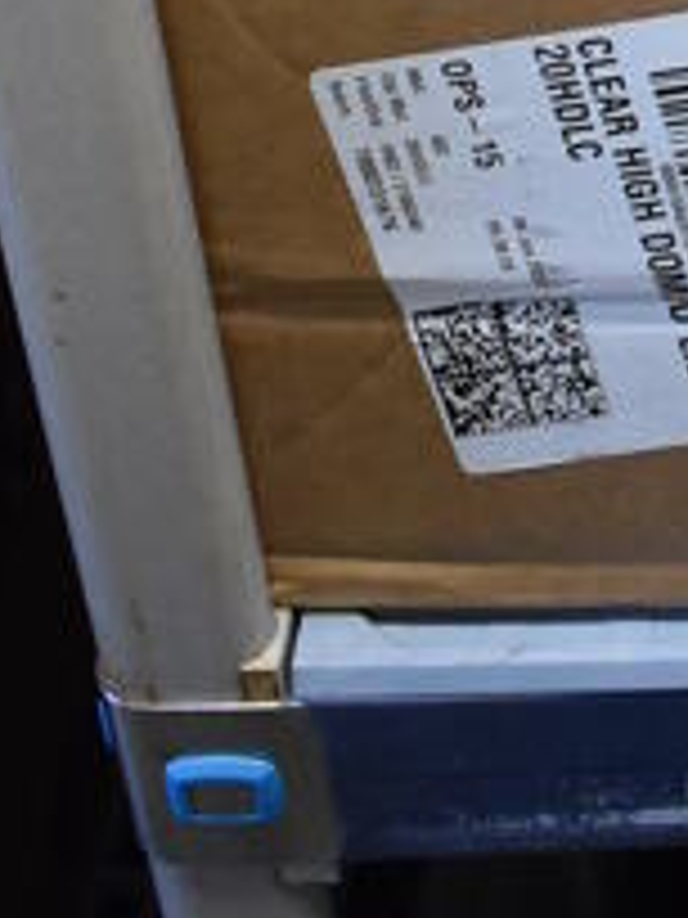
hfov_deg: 12.1
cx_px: 1070
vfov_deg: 15.4
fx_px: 3074
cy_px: -551
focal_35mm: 116
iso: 2000
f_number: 3.5
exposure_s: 1/125
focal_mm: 18
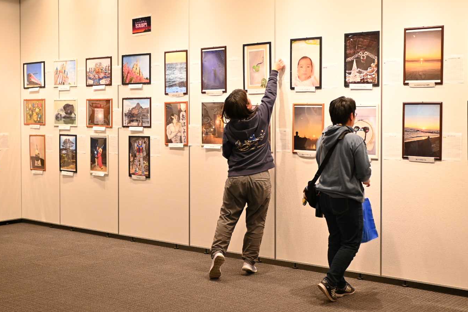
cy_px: 136
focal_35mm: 51
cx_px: 219
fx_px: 663
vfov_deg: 26.5
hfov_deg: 38.9
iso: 800
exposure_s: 1/250
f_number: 2.8
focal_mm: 28
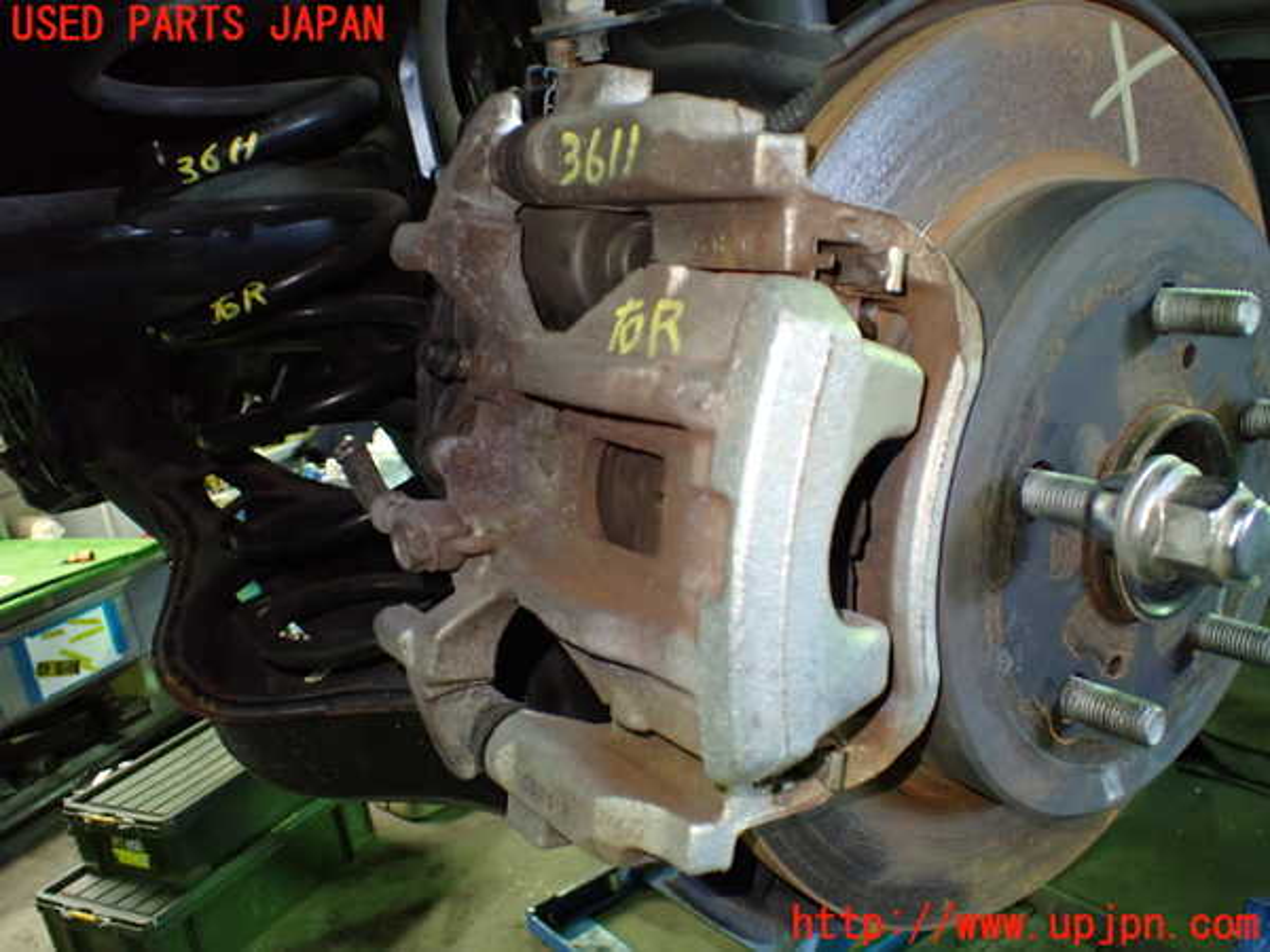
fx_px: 1101
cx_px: 635
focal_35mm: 30
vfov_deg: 46.8
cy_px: 476
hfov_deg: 60.0
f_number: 2.3
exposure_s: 1/40
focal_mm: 5.4
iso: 800
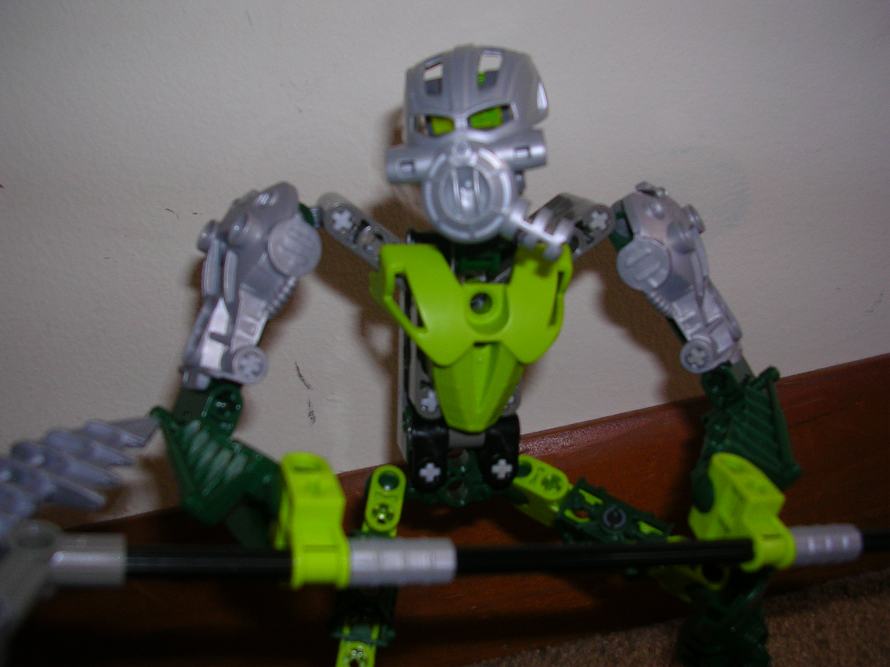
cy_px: 334
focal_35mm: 38
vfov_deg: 37.7
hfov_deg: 49.0
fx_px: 977
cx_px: 445
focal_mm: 5.8
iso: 50
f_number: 2.8
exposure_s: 1/60.1
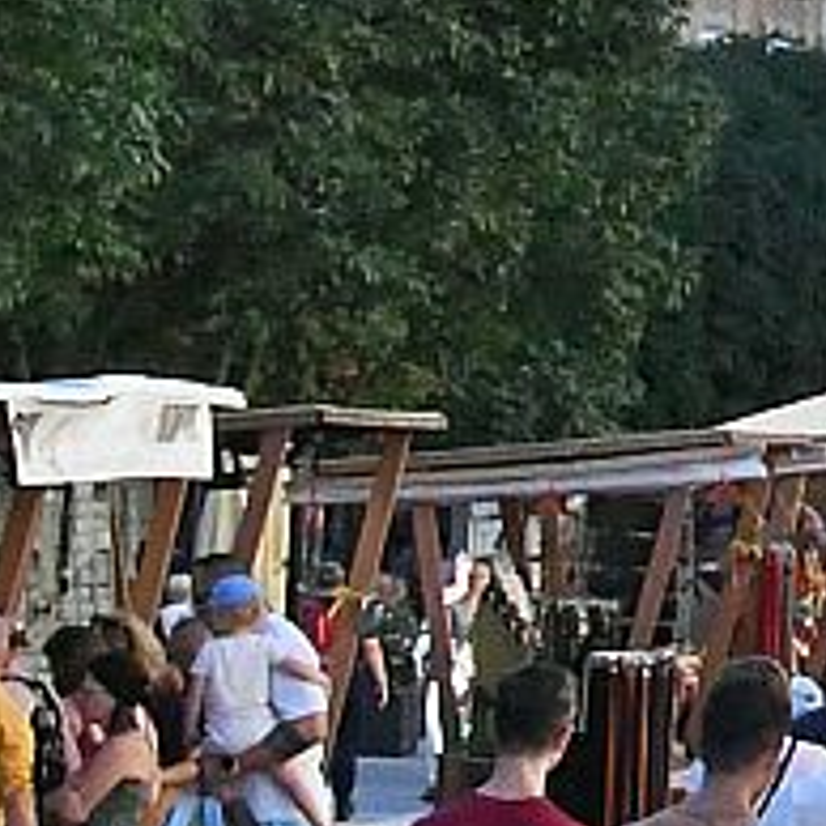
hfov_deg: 4.1
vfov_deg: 4.1
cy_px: -551
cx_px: 2359
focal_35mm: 420
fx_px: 11339
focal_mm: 40
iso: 5000
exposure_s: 1/1250
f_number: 18
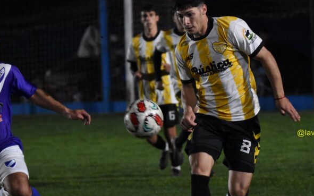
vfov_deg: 3.6
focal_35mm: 368
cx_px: 192
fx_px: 3145
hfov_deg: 5.7
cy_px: 133
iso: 8000
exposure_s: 1/320
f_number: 5.3
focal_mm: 185
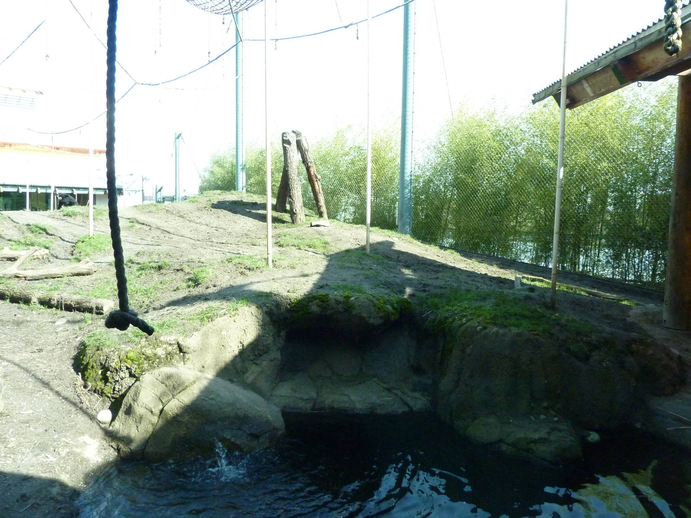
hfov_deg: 69.4
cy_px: 259
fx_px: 499
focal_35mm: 25
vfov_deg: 54.9
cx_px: 346
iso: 400
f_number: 3.3
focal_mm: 4.1
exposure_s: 1/500
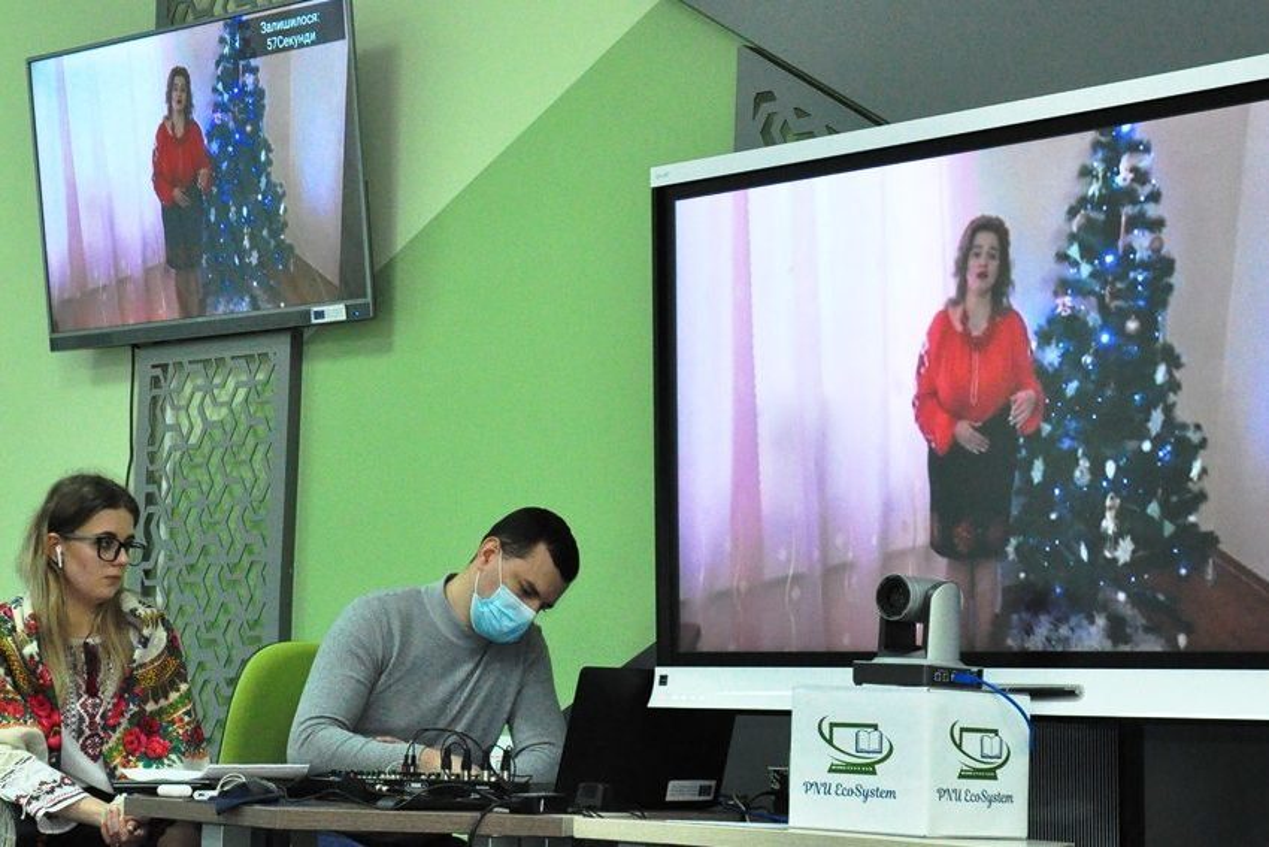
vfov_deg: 23.8
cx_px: 634
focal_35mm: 57
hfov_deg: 35.0
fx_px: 2009
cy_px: 424
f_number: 8
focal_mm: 38
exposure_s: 1/60
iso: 3200
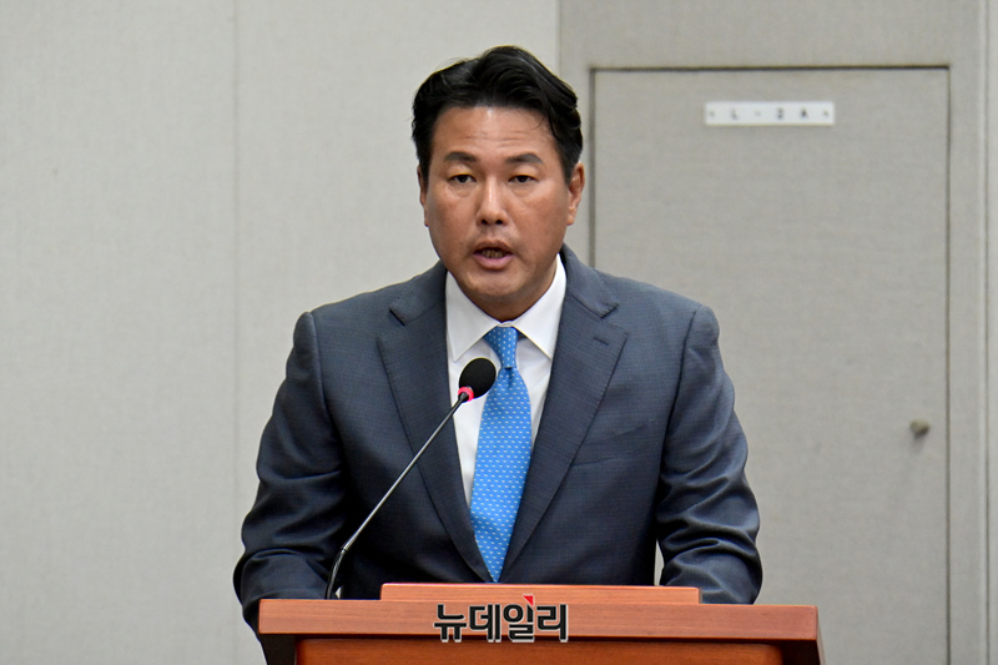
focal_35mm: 370
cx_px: 499
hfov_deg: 5.6
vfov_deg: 3.7
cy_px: 332
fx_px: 10254
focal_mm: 370
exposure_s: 1/250
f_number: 9
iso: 6400
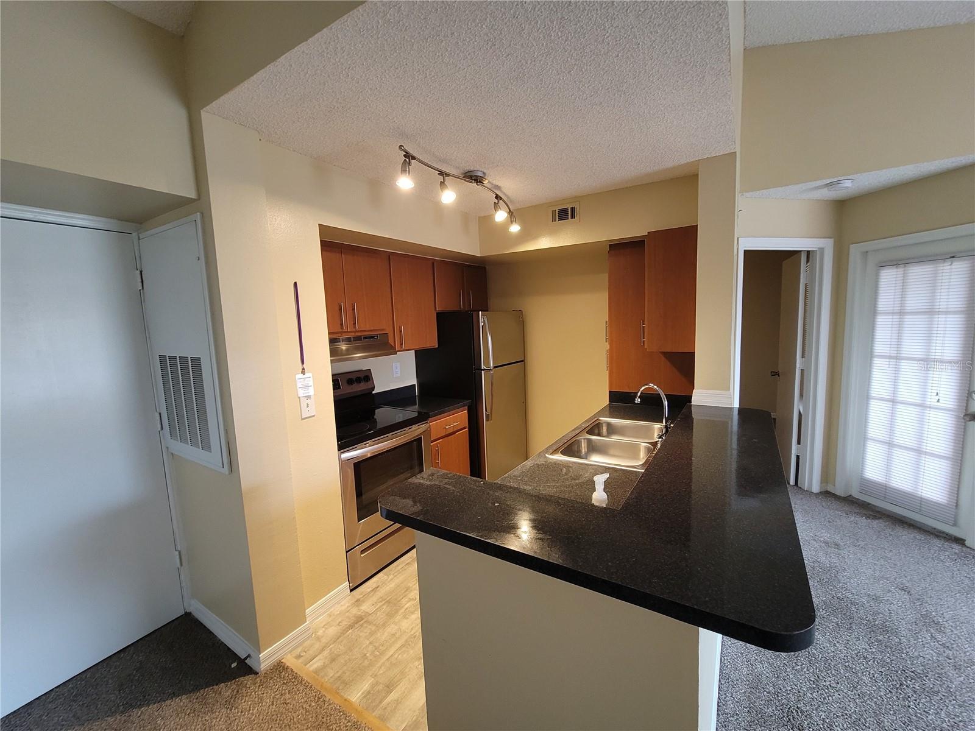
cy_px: 366
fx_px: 366
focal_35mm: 13
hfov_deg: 106.2
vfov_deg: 89.9
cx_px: 488
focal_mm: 2.2
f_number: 2.2
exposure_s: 1/29
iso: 320
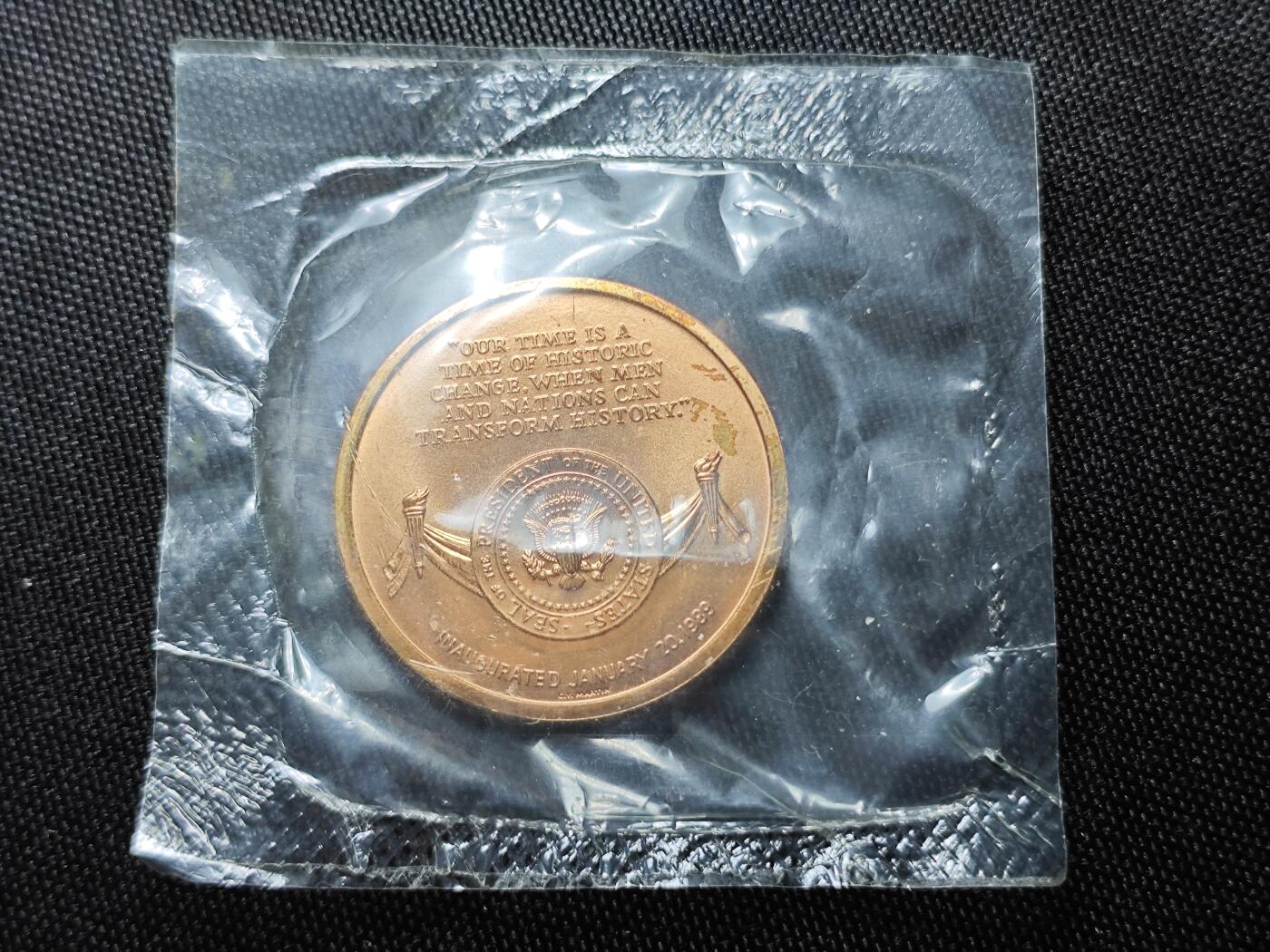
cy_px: 476
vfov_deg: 29.7
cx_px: 635
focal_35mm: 49
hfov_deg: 38.9
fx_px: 1798
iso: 64
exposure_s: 1/100
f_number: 1.6
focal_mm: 5.84
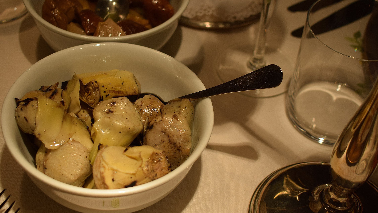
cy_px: 97
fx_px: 601
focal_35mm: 60
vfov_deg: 20.0
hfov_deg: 34.9
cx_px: 185
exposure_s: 1/100
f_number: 5
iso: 400
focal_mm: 36
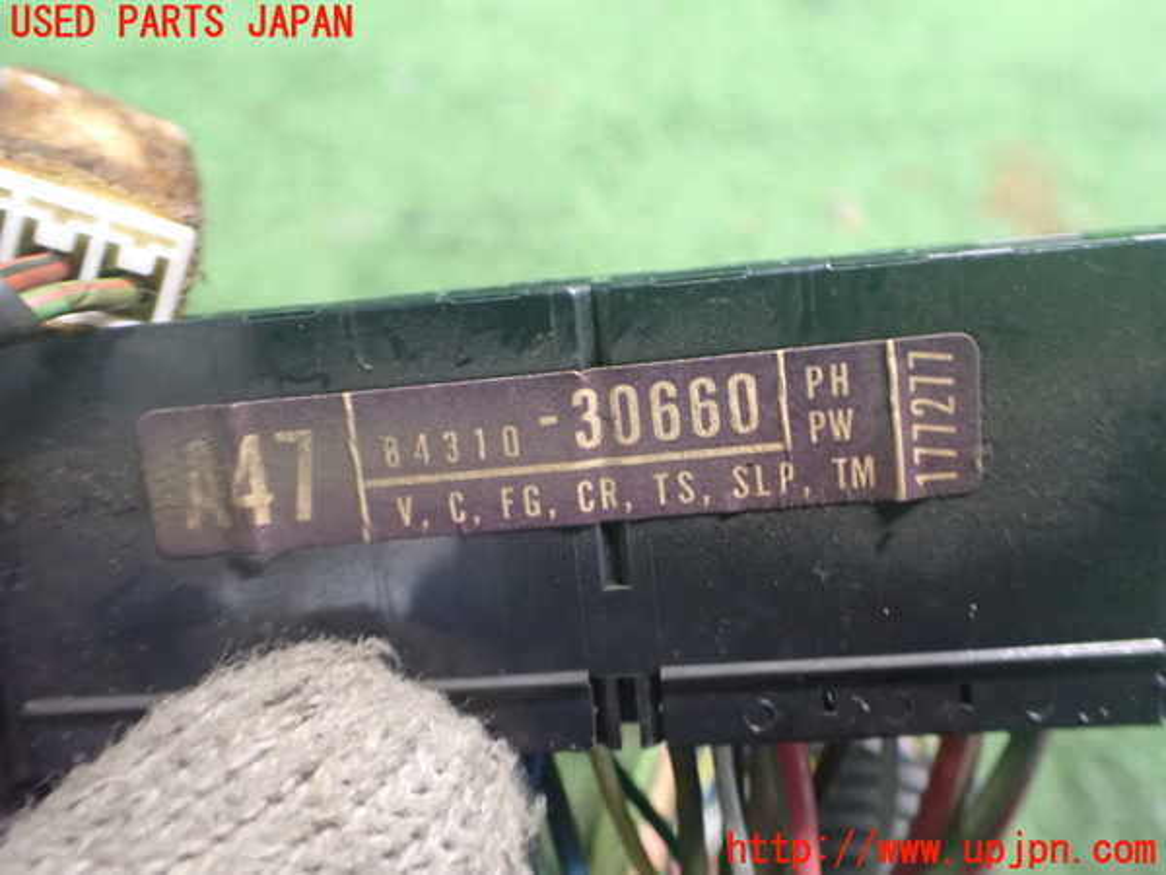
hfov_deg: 60.0
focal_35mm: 30
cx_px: 583
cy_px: 438
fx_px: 1011
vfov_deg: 46.8
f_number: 2.3
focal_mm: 5.4
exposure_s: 1/30
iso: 1250
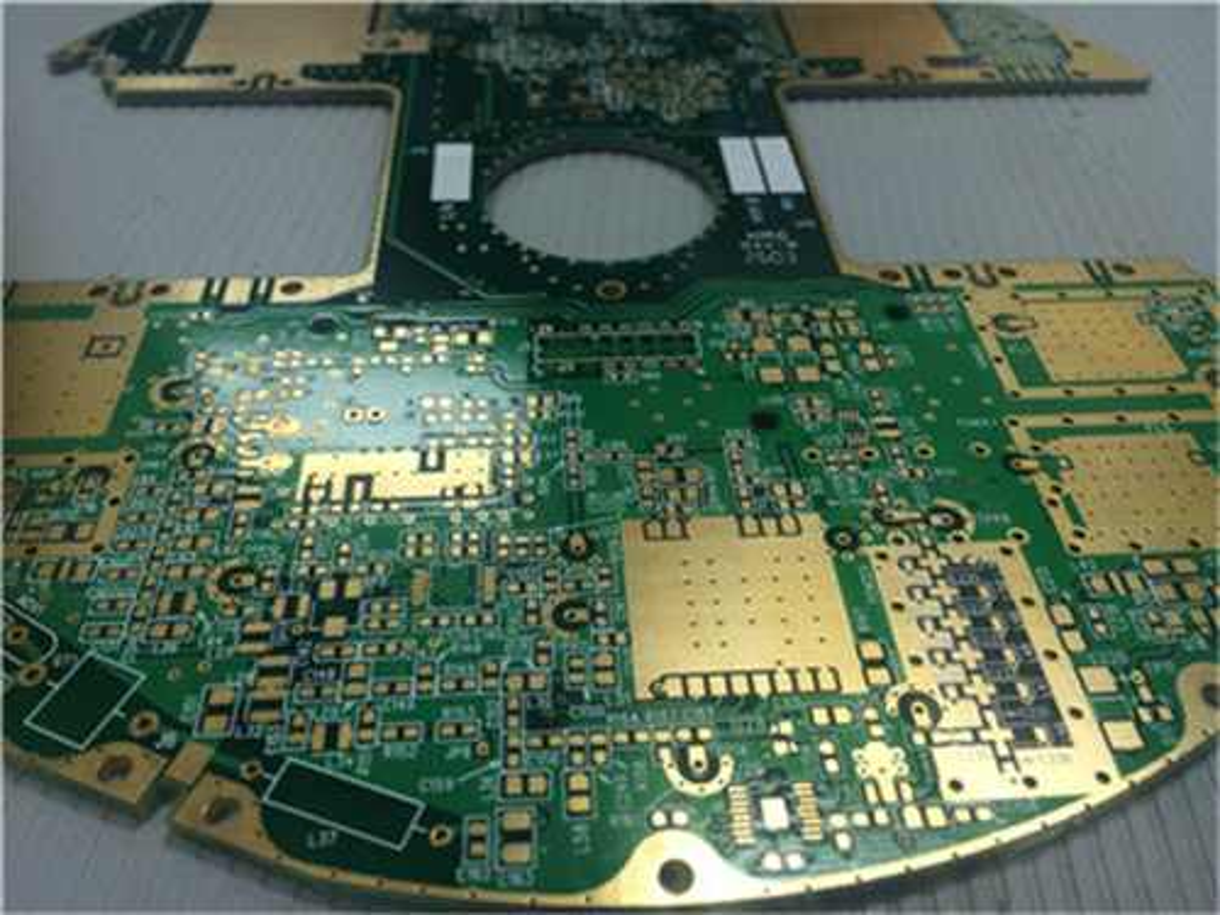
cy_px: 458
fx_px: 1022
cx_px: 610
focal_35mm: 29
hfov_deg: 61.7
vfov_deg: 48.2
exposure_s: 1/30
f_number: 2.2
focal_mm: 4.15
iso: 40
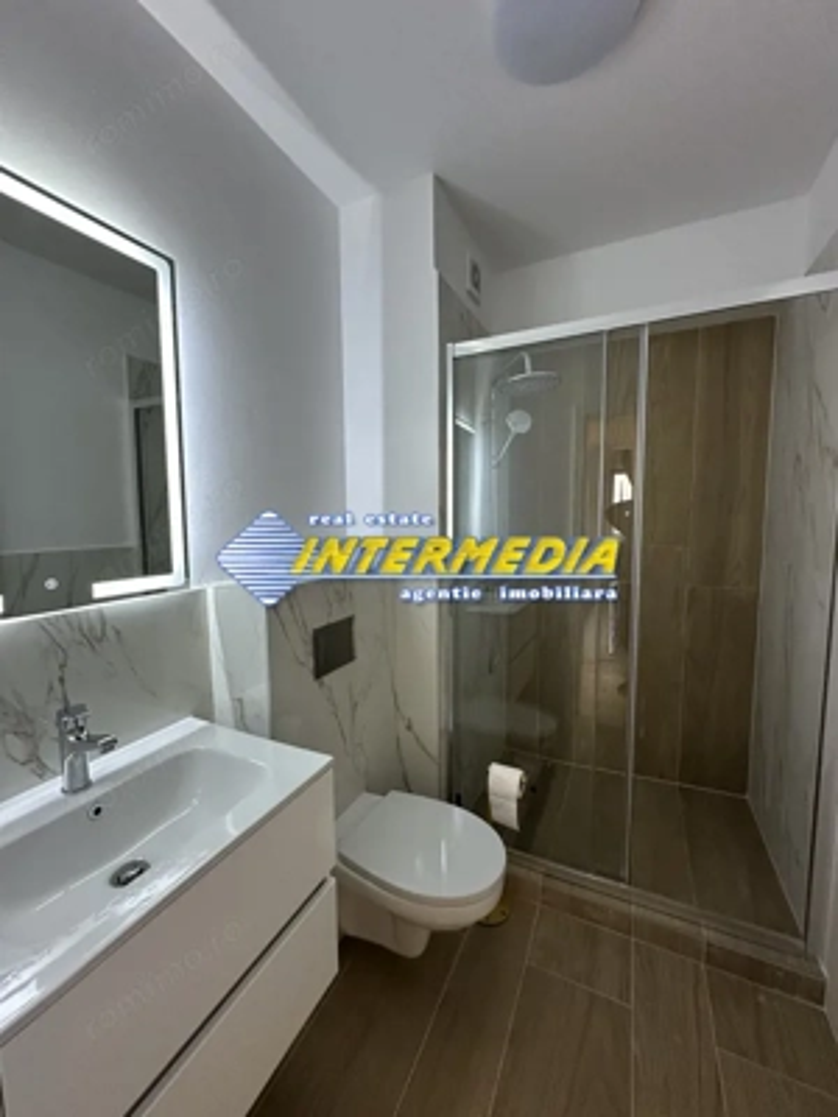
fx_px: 452
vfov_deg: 102.1
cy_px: 558
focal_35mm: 14
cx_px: 419
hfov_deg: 85.7
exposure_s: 1/50
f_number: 2.2
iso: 200
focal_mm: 2.22
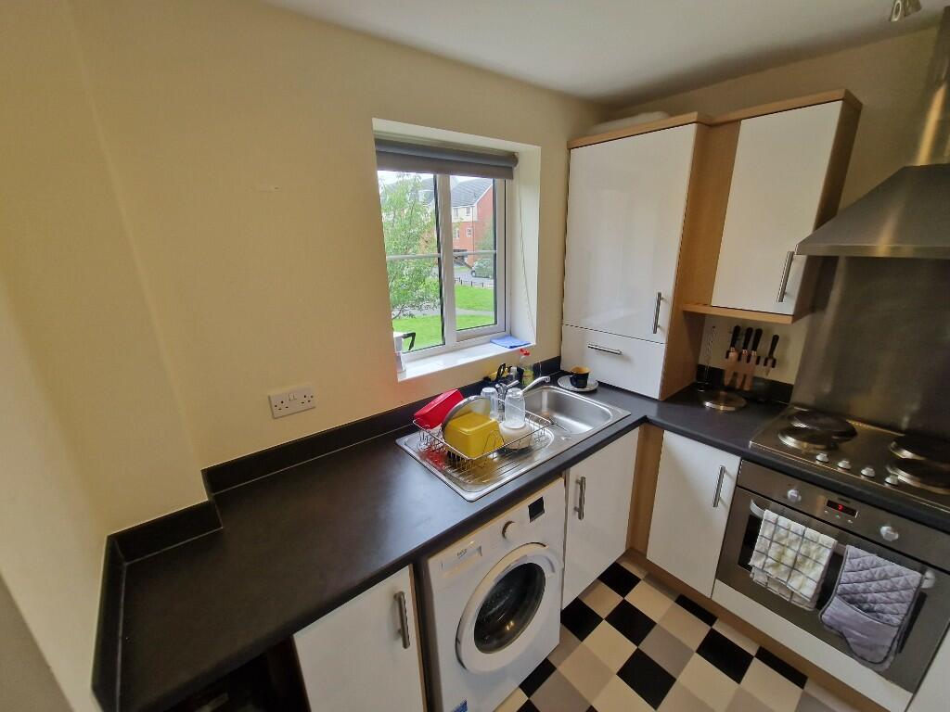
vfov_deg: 89.9
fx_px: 357
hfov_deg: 106.2
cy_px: 356
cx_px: 475
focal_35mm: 13
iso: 100
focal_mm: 2.2
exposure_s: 1/100
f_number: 2.2
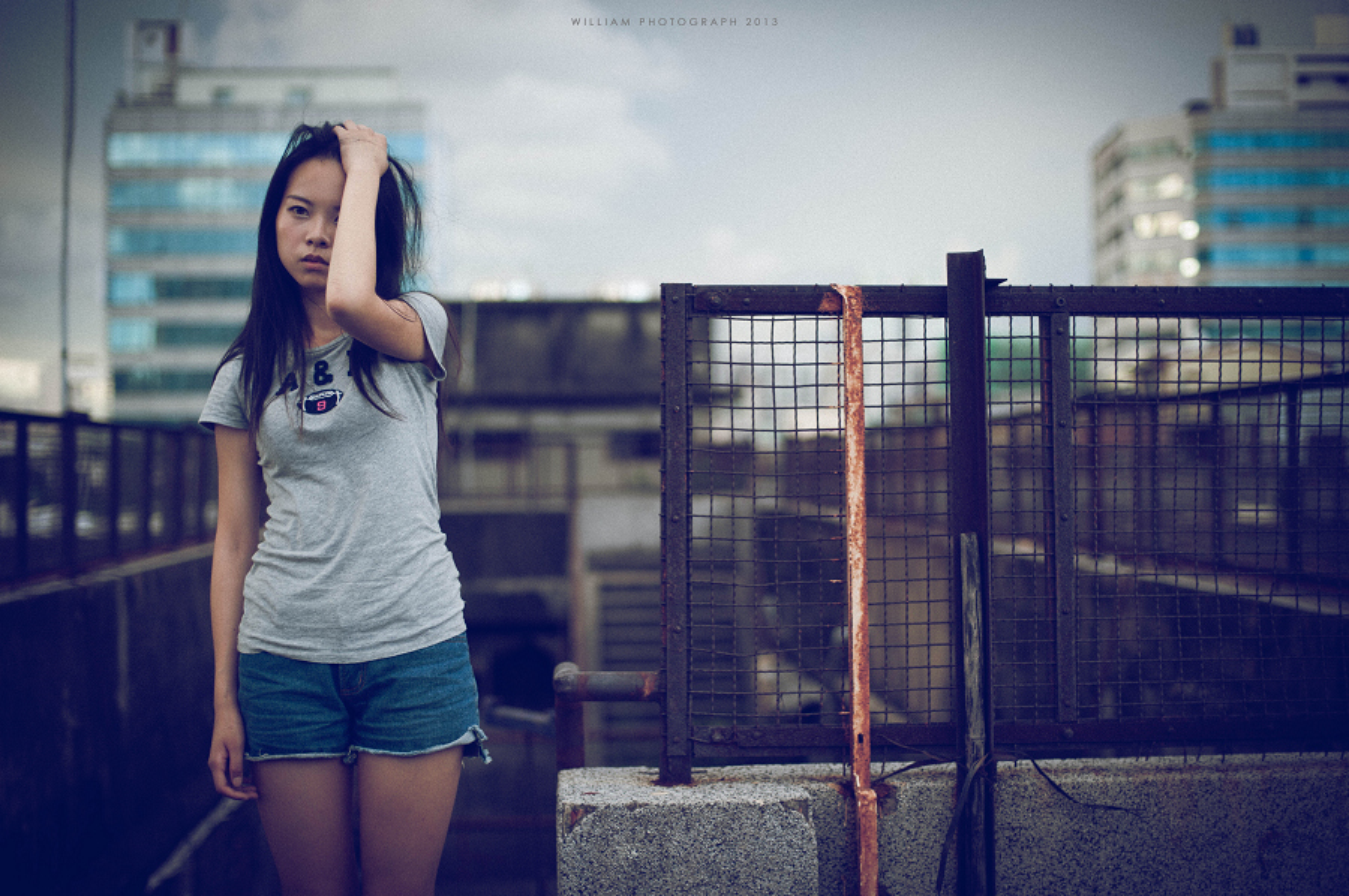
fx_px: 1872
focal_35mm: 50
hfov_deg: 39.6
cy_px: 448
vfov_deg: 26.9
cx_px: 674
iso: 160
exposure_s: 1/320
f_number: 2
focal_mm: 50
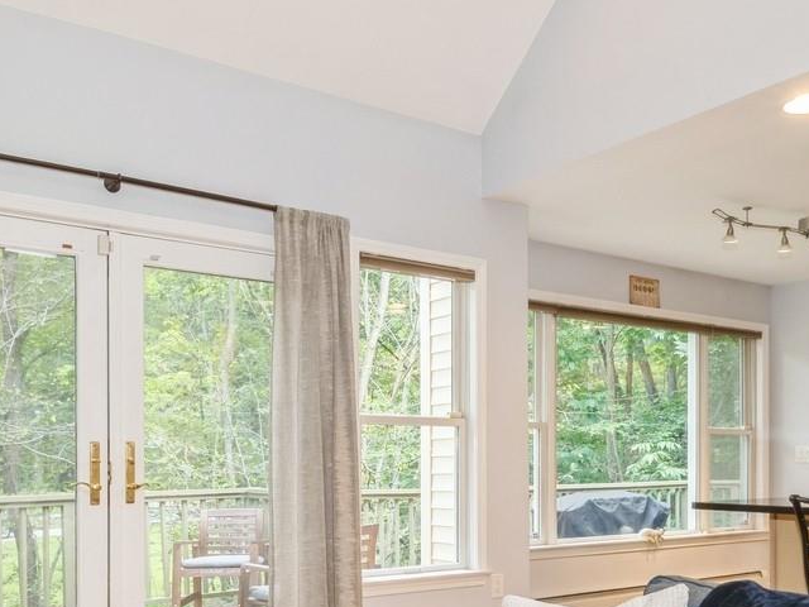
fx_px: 818
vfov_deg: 39.0
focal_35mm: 35
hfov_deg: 52.6
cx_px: 421
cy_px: 493
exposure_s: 1/6
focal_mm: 7
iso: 200
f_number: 8
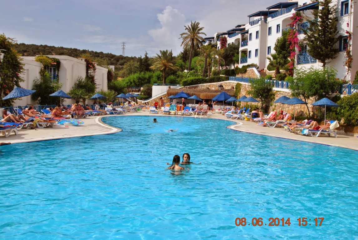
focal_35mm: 36
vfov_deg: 37.0
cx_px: 179
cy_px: 120
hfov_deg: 53.1
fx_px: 358
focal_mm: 24
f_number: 9
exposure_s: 1/320
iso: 100
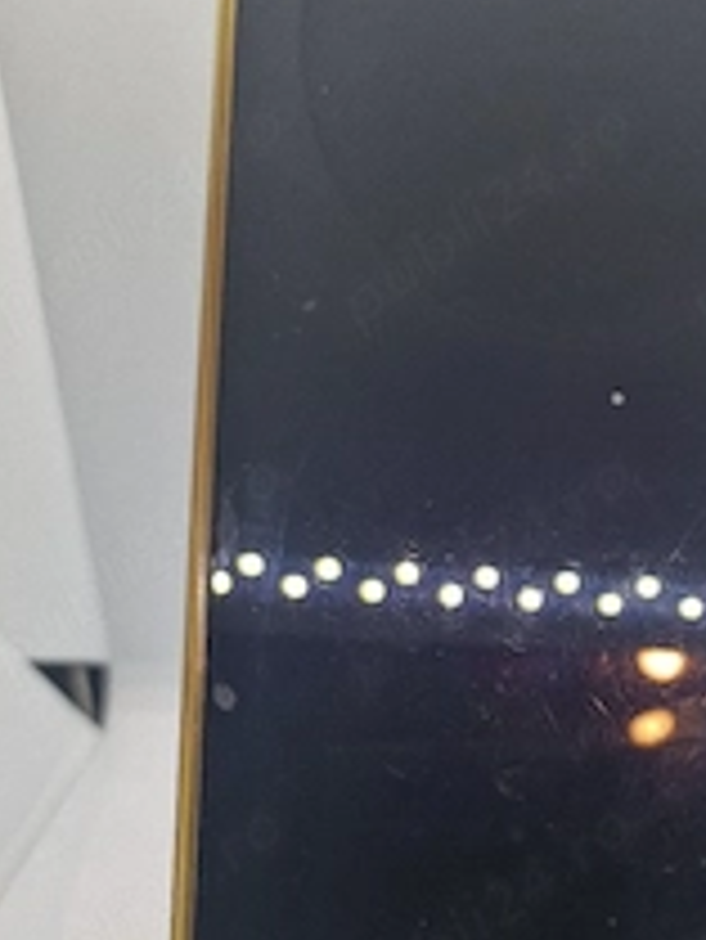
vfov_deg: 42.4
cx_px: 576
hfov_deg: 31.9
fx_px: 1195
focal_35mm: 44
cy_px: 621
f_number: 1.8
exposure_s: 1/100
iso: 50
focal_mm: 6.4
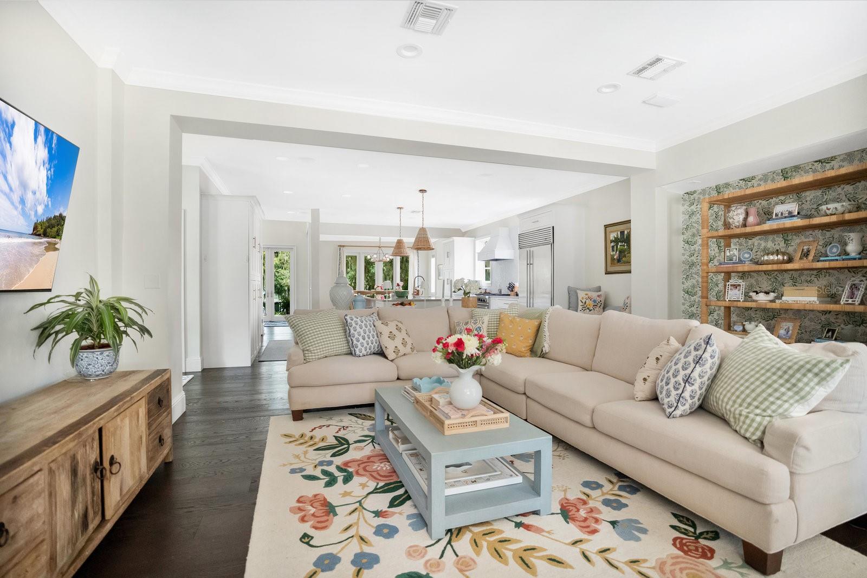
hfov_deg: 96.7
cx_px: 434
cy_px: 289
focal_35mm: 16
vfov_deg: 73.7
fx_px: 385
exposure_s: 1/1000
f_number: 2.8
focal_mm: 16
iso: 12800
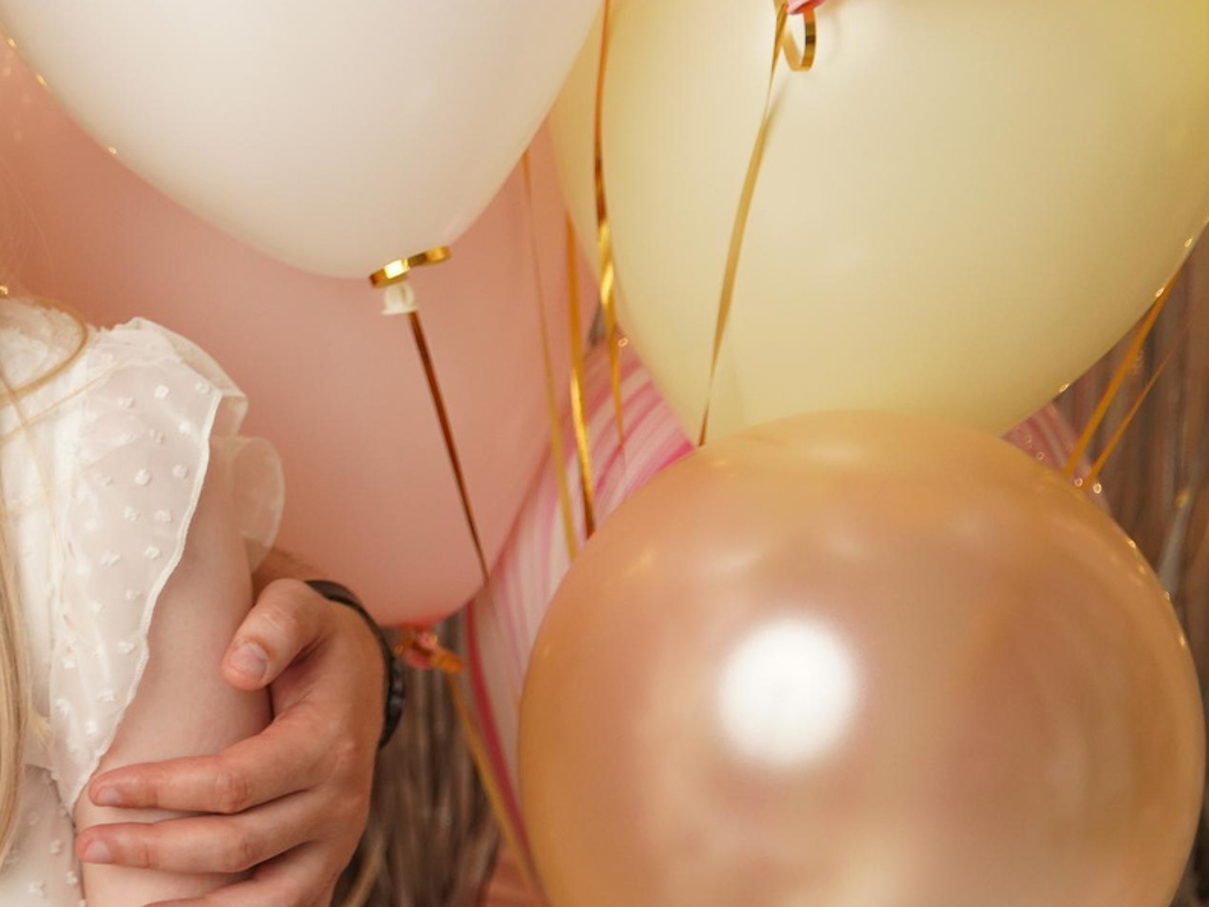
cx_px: -716
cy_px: 314
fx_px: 5415
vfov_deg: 9.6
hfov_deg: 12.0
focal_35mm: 155
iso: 640
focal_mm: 50
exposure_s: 1/160
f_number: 3.2
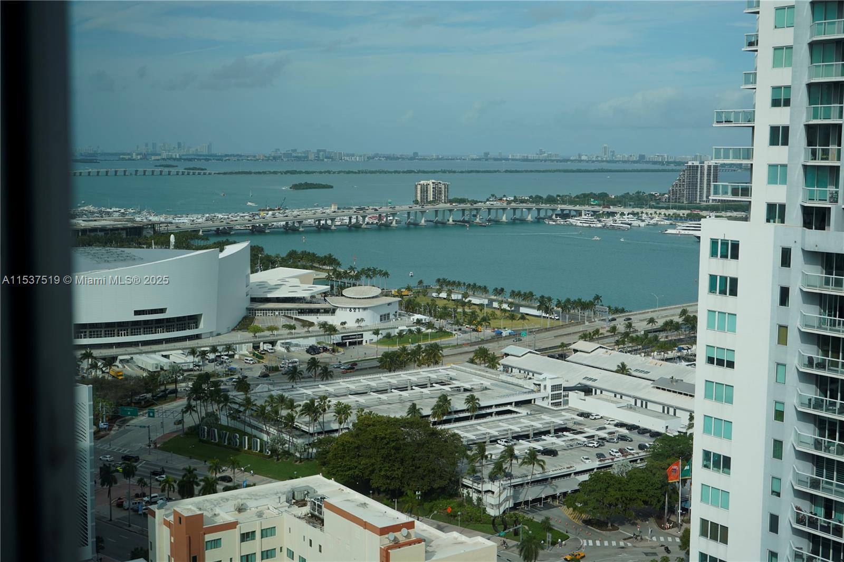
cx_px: 422
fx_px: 1078
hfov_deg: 42.8
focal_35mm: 46
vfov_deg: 29.2
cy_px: 281
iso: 100
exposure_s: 1/320
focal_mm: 46
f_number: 6.3
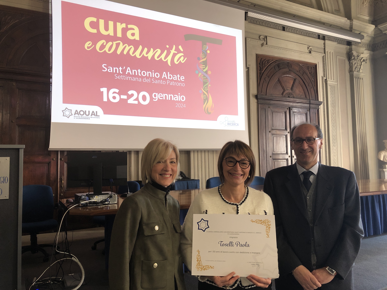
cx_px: 194
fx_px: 313
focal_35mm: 28
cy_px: 145
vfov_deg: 49.7
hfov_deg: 63.4
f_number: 1.8
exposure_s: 1/17
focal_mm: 3.99
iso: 50
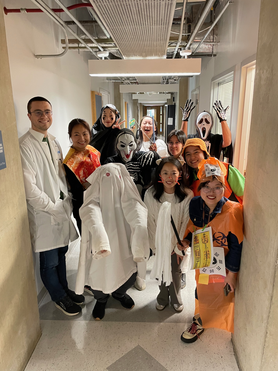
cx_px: 139
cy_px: 186
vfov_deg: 67.3
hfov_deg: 53.1
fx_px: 278
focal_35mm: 26
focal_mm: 4.2
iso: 400
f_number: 1.6
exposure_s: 1/40
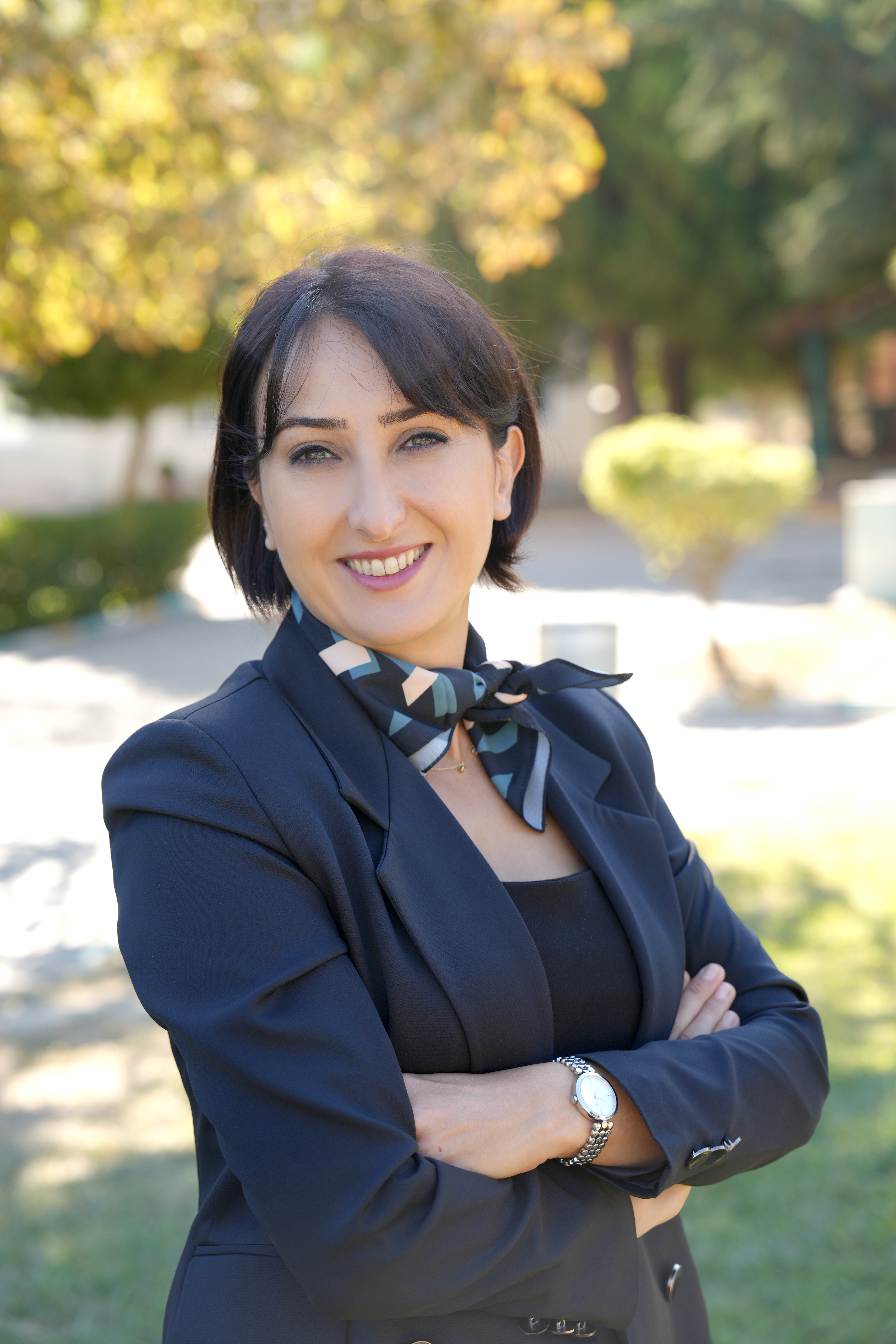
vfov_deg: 28.8
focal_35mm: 70
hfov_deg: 19.5
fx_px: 2613
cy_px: 672
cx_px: 448
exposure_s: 1/125
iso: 100
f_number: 4
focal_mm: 70
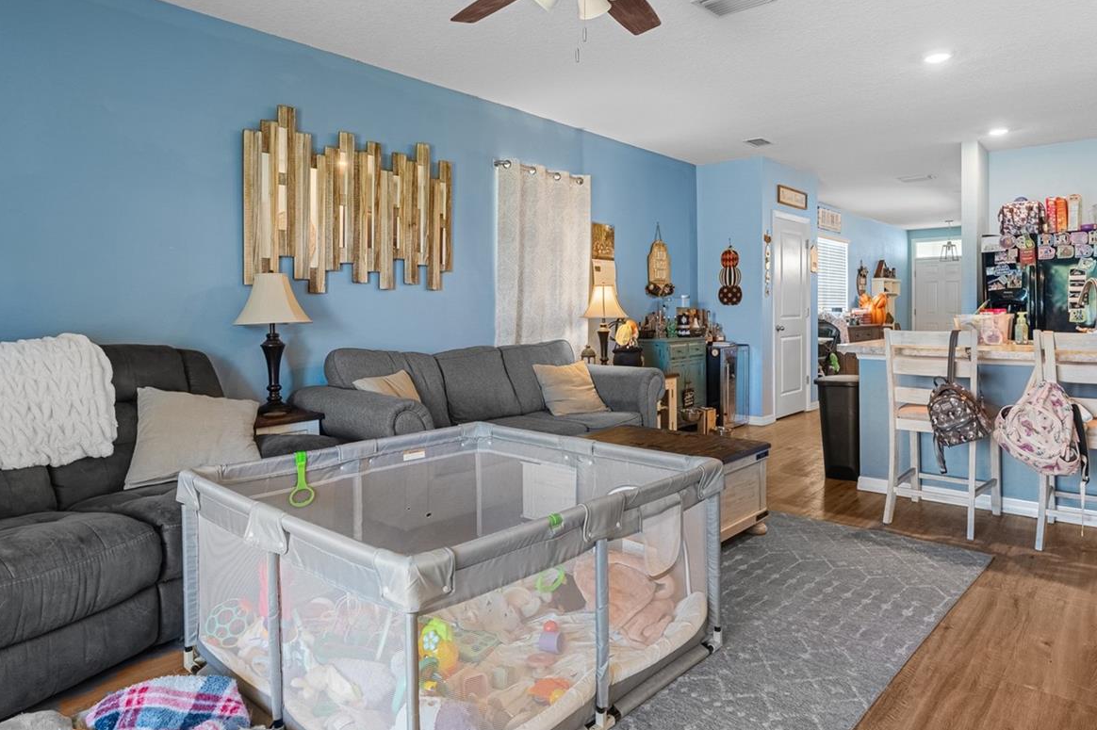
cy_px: 319
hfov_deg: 78.6
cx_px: 569
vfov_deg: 57.0
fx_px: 670
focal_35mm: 22
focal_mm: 16
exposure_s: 1/125
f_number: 8
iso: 400
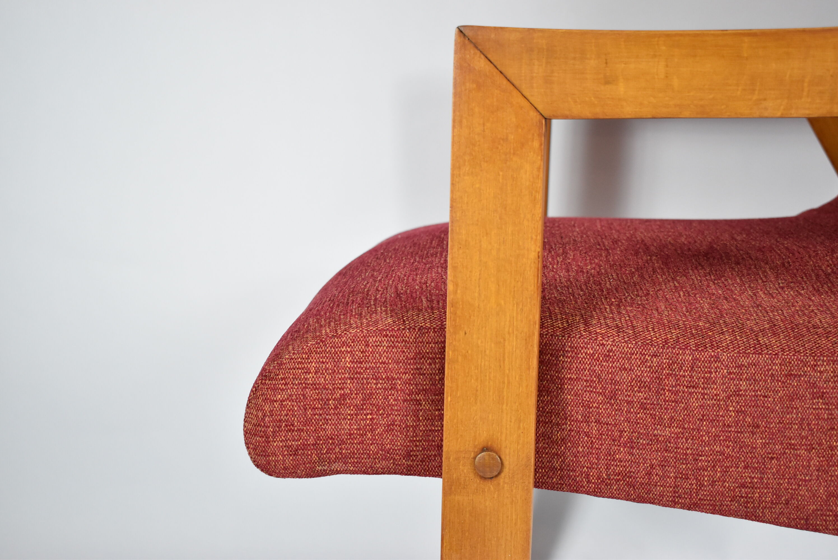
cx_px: 419
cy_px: 280
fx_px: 1223
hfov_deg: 37.8
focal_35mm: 52
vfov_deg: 25.8
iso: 1250
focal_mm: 35
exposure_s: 1/125
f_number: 4.5
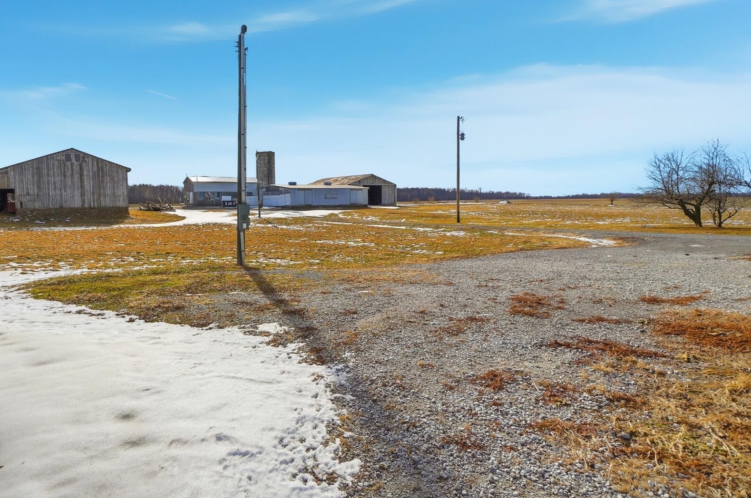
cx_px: 284
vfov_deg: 63.5
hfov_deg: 85.4
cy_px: 188
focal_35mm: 19
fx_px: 396
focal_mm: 10
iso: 125
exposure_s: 1/4000
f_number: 13
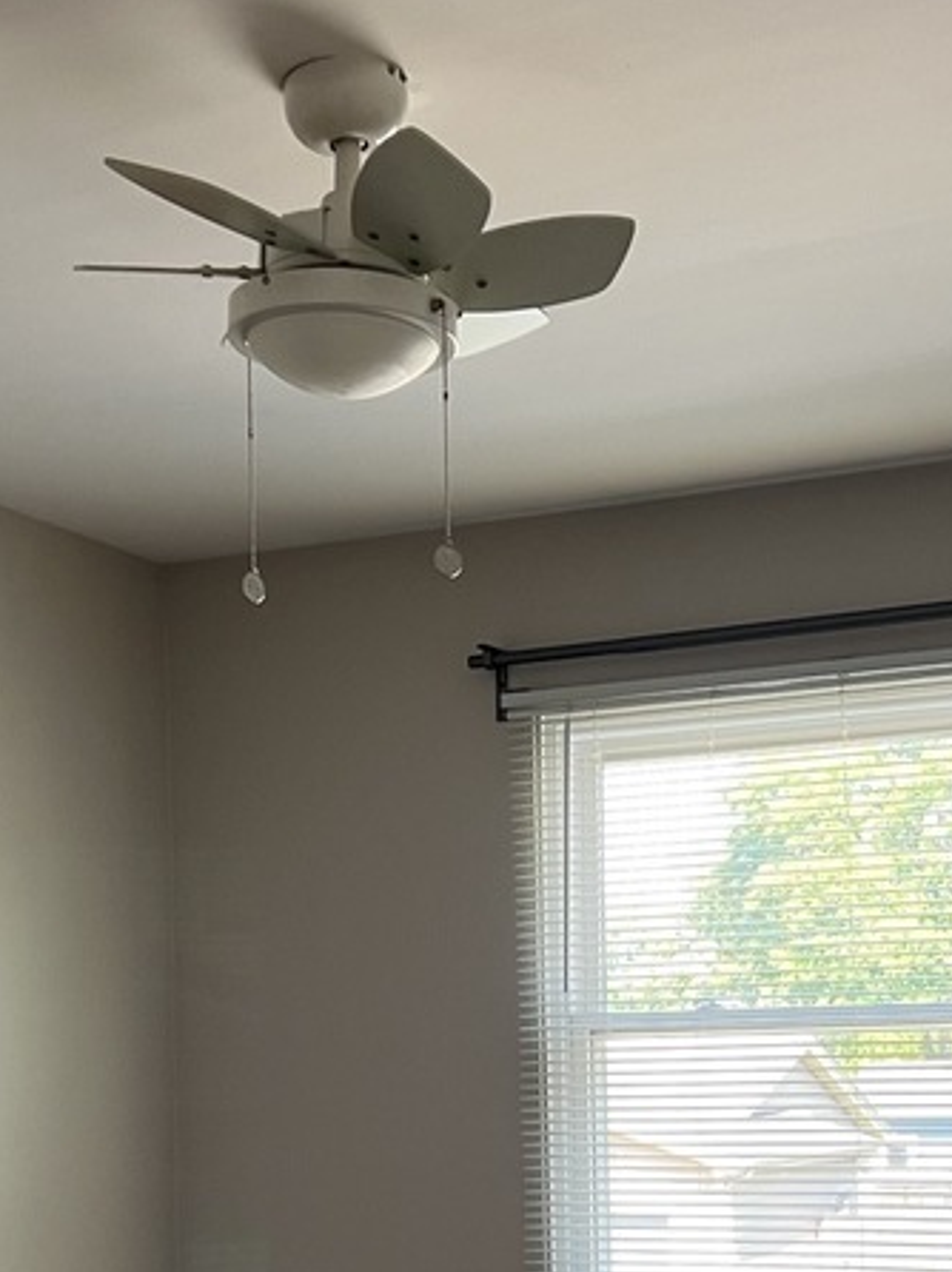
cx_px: 393
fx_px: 2312
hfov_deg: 23.2
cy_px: 1047
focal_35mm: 63
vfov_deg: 29.9
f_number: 1.5
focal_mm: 5.7
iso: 80
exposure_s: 1/60
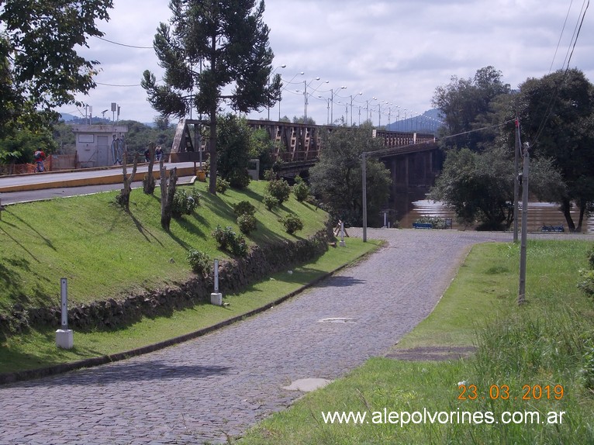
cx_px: 297
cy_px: 222
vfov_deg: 20.7
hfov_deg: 27.4
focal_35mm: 71
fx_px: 1218
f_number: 8.6
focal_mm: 10
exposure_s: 1/160
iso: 80
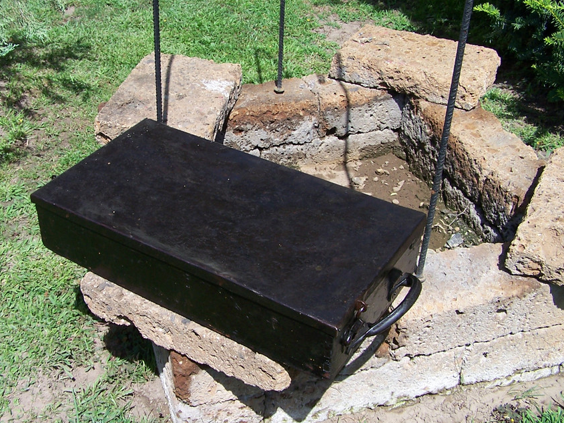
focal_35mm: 48
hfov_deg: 39.6
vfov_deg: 30.2
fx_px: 782
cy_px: 194
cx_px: 245
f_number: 4
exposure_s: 1/500
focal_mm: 6.3
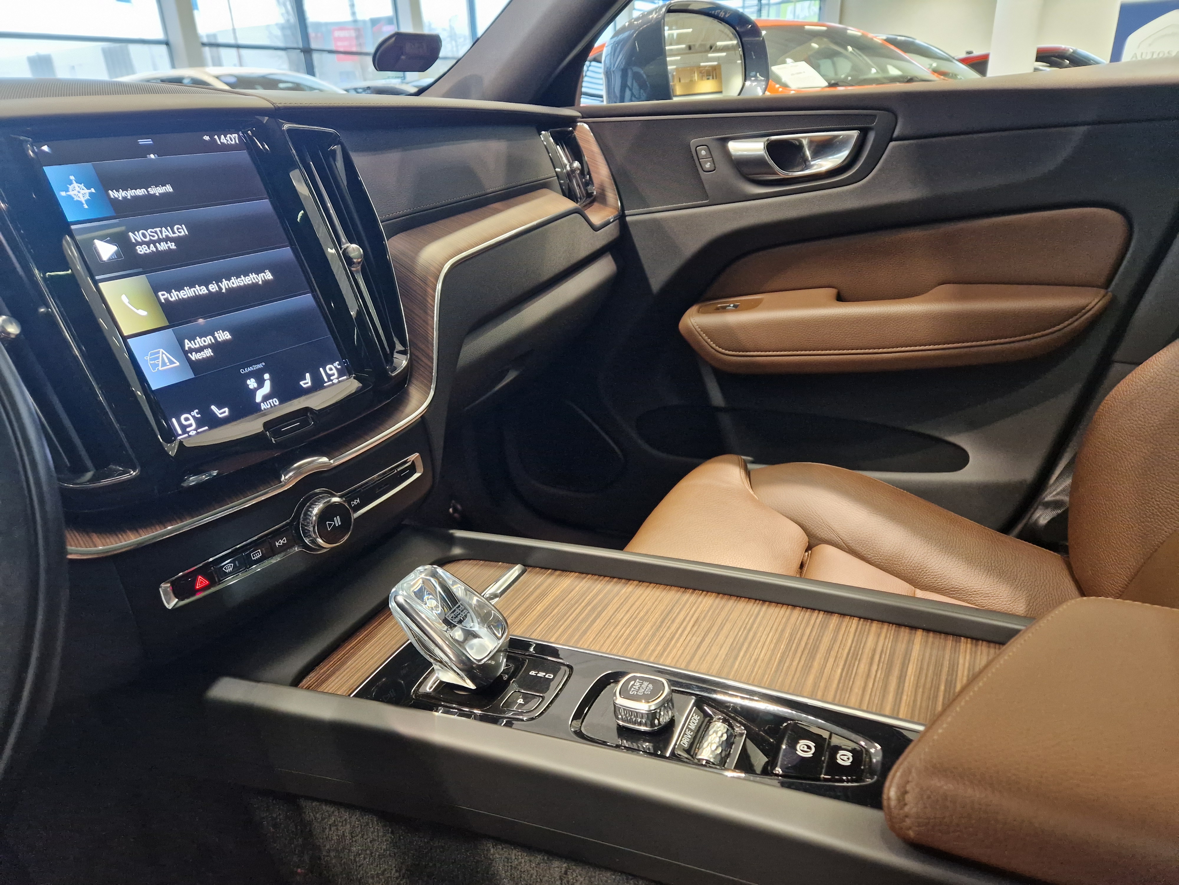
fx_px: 783
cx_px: 590
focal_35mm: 23
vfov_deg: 58.9
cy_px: 442
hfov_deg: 73.9
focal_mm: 5.4
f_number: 1.8
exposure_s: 1/100
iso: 640
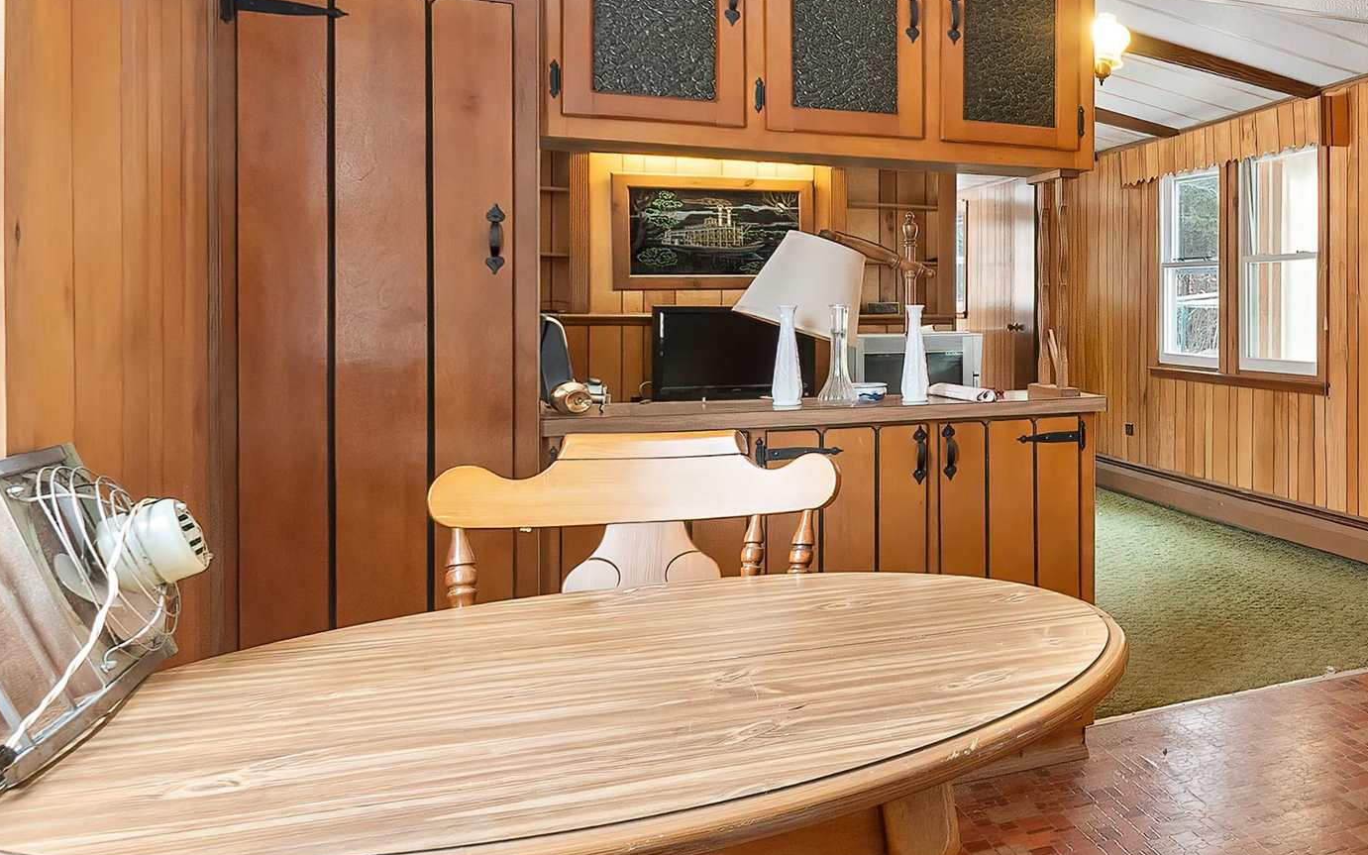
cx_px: 1454
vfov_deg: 37.1
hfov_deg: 45.0
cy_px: 326
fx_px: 1268
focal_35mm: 34
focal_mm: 10
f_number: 7.1
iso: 800
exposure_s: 1/6
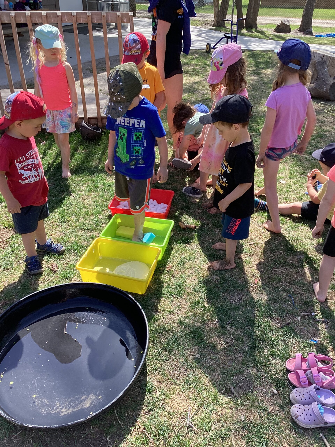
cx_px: 168
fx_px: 400
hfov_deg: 45.4
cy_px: 224
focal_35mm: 31
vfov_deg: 58.4
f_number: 2.4
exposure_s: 1/310
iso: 25
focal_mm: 3.3
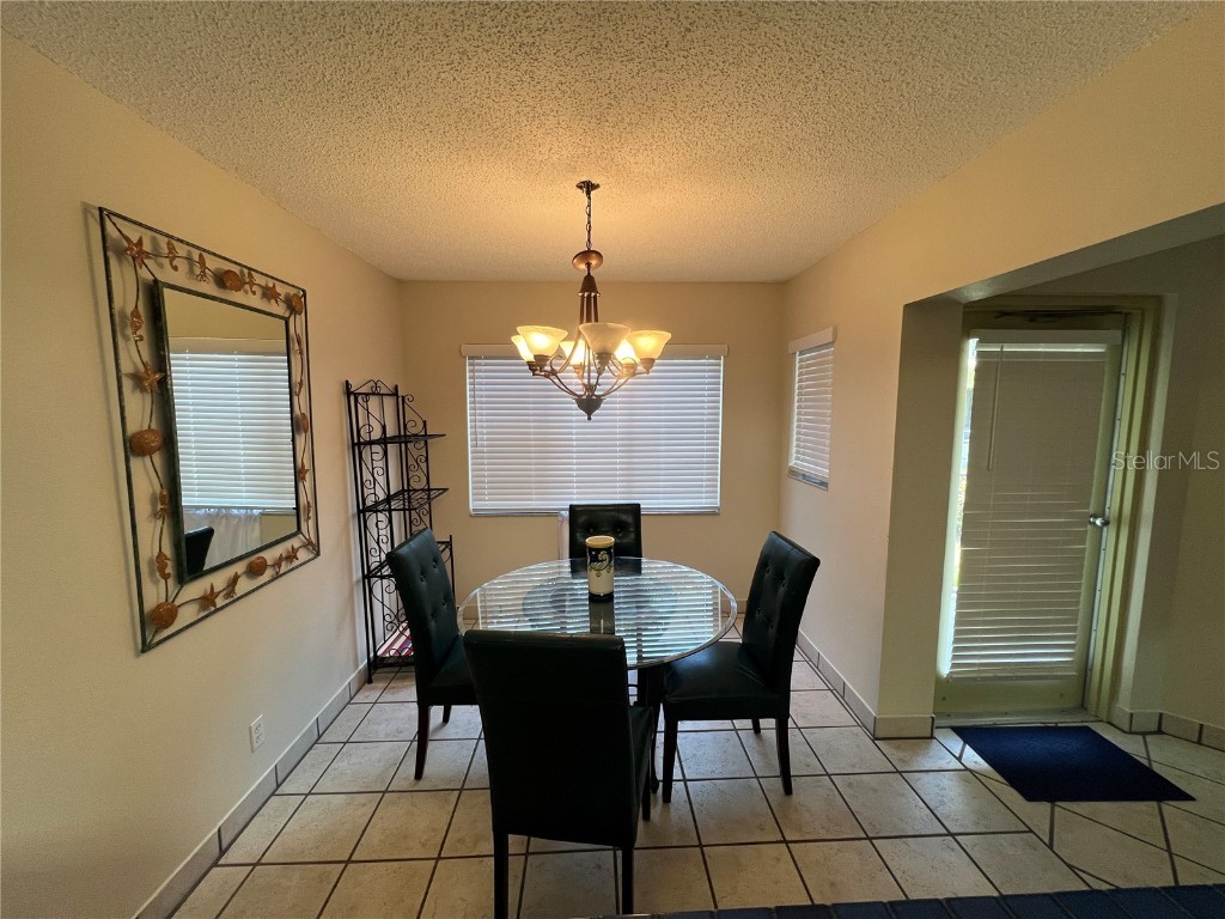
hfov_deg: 106.2
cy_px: 460
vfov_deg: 89.9
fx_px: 460
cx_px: 612
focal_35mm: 13
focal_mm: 1.57
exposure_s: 1/120
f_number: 1.8
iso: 200
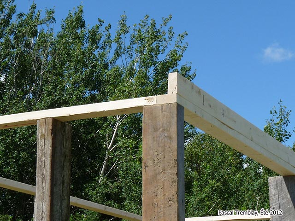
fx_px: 810
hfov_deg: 20.7
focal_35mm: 95
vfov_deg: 15.6
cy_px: 110
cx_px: 148
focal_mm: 9.5
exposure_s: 1/400
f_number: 5.6
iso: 100
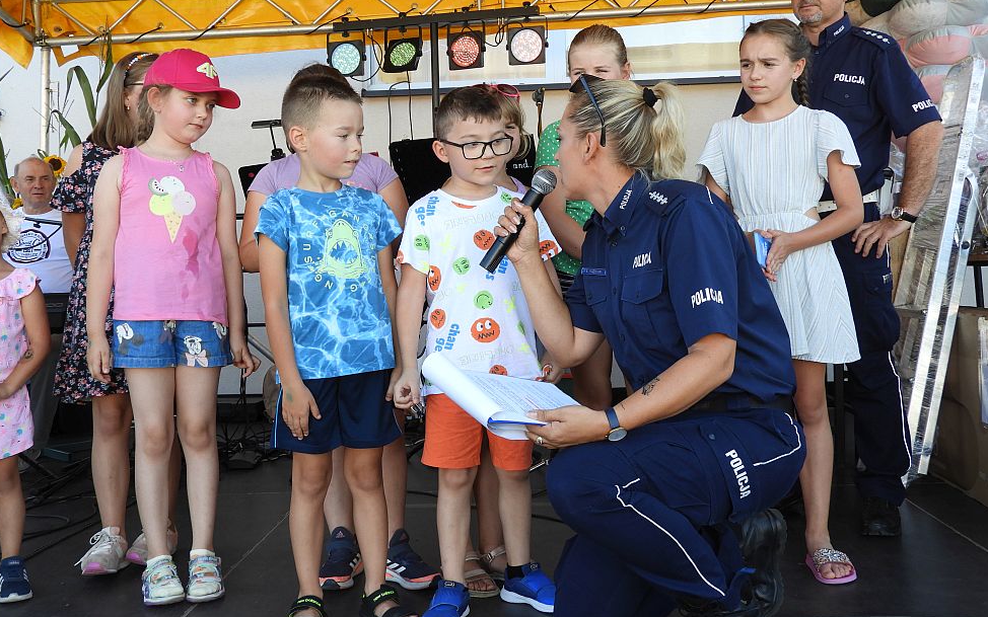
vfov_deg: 32.7
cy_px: 271
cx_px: 473
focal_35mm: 39
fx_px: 1050
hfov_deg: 50.4
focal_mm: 6.3
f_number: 3.8
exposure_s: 1/100
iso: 100
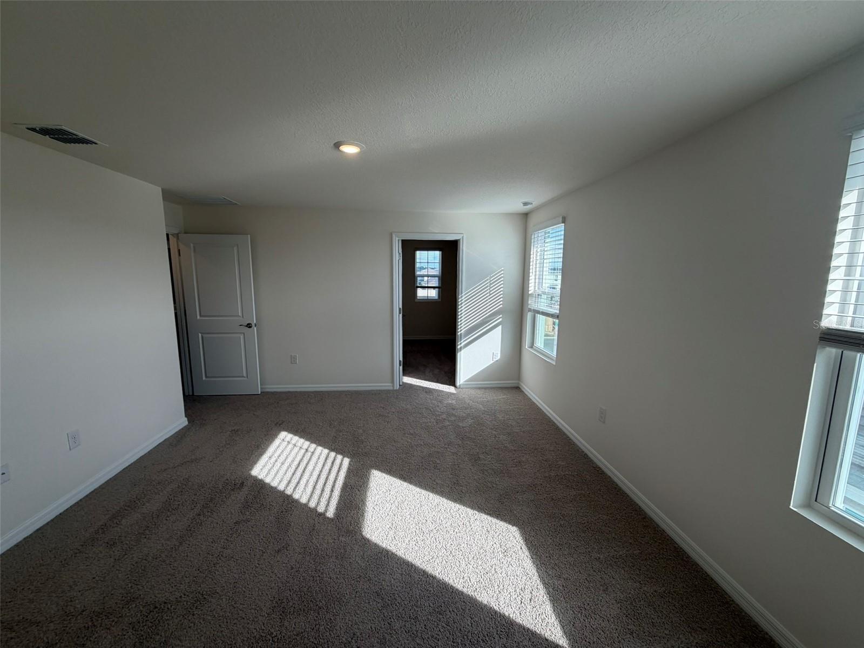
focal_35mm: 14
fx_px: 349
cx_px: 432
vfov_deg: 85.7
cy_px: 324
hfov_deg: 102.1
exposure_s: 1/120
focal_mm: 2.22
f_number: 2.2
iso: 32
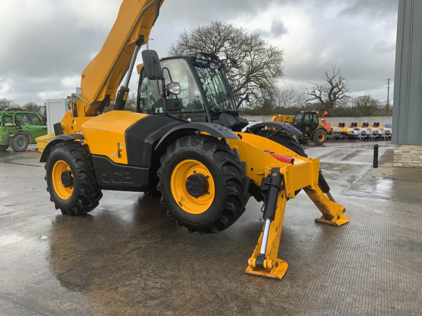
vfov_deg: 48.2
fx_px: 354
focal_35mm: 29
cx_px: 211
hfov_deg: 61.7
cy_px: 158
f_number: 1.8
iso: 16
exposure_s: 1/620
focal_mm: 3
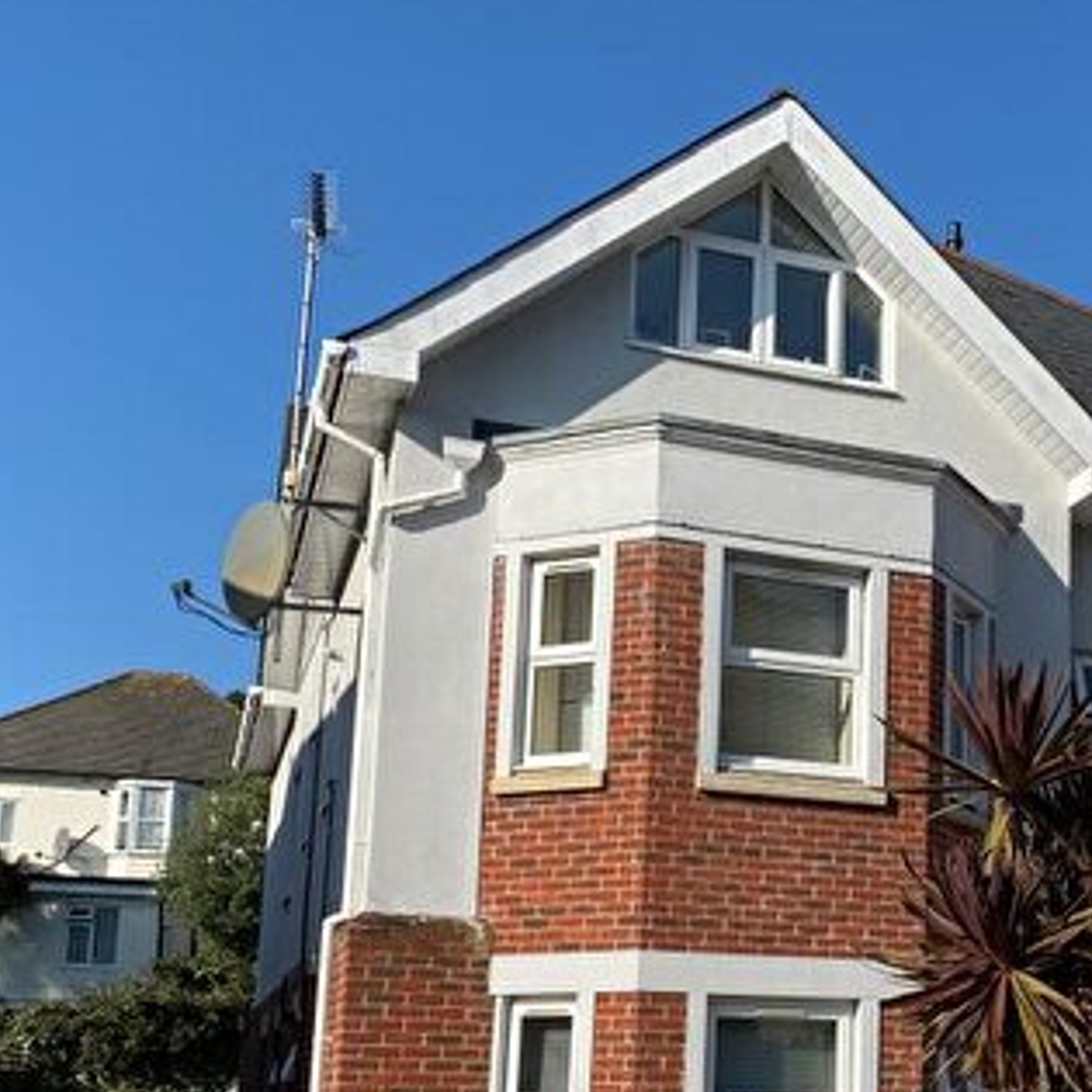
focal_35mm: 51
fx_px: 1820
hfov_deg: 32.2
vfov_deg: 32.8
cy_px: 803
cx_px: 922
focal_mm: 4.25
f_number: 1.8
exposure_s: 1/3401
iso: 32
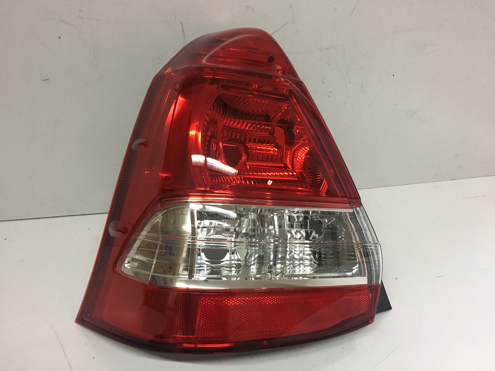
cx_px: 248
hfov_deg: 61.7
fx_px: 415
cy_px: 186
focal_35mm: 29
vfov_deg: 48.2
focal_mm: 4.15
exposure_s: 1/17
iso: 200
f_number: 2.2
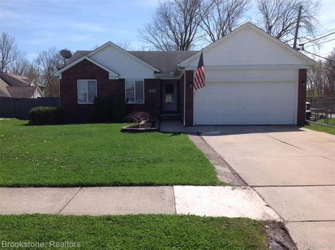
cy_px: 125
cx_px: 168
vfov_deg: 40.6
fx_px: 338
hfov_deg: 52.7
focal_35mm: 35
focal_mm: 4.28
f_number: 2.4
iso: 50
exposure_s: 1/2016
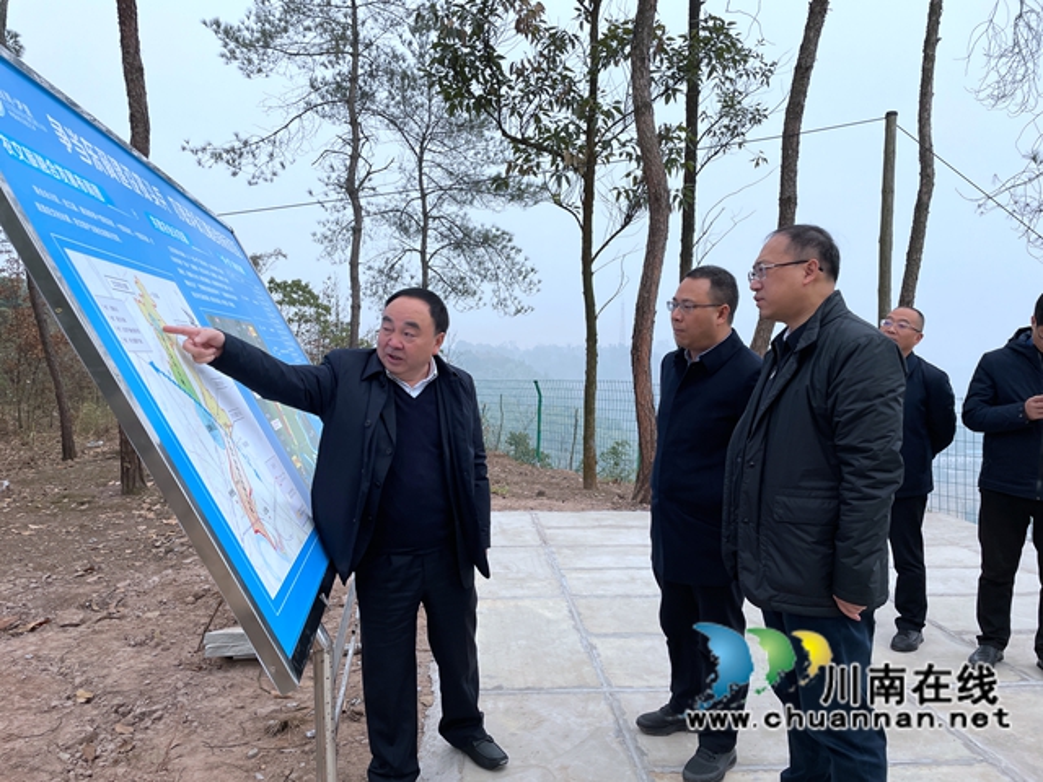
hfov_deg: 67.3
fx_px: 783
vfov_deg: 53.1
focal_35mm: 26
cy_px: 391
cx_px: 522
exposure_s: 1/403
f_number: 1.6
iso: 32
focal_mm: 4.2
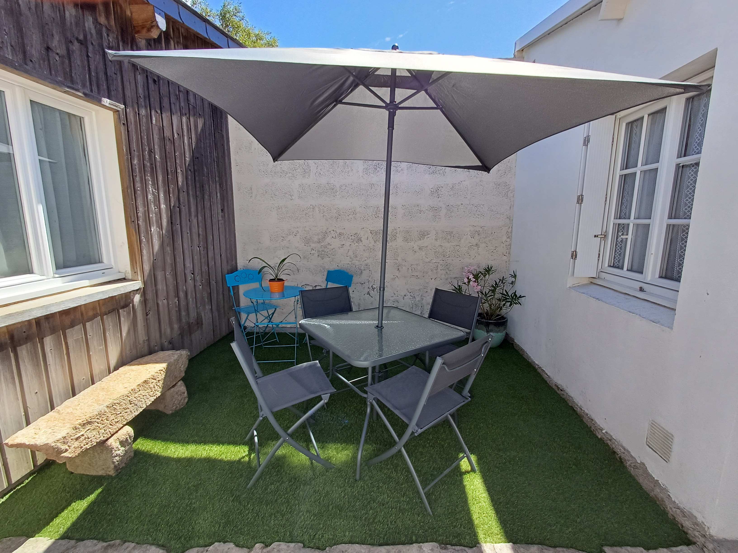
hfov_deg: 94.5
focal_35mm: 16
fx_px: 341
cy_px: 276
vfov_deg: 78.1
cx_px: 369
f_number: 2.2
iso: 40
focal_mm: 1.64
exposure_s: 1/414
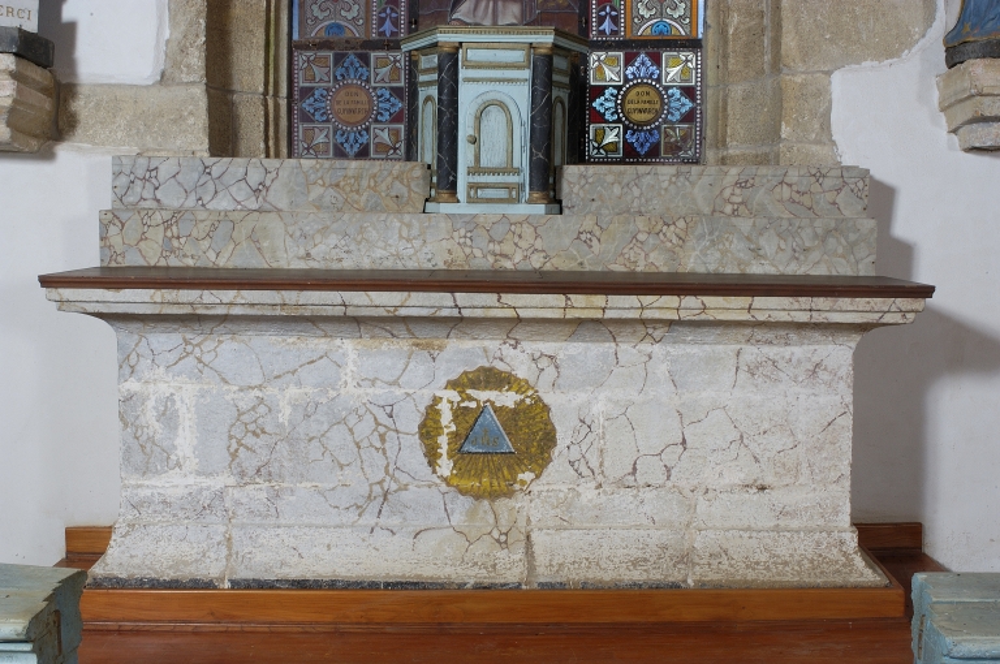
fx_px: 1165
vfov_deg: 31.8
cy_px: 332
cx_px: 500
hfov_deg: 46.5
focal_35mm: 42
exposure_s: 1/60
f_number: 14
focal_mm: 28
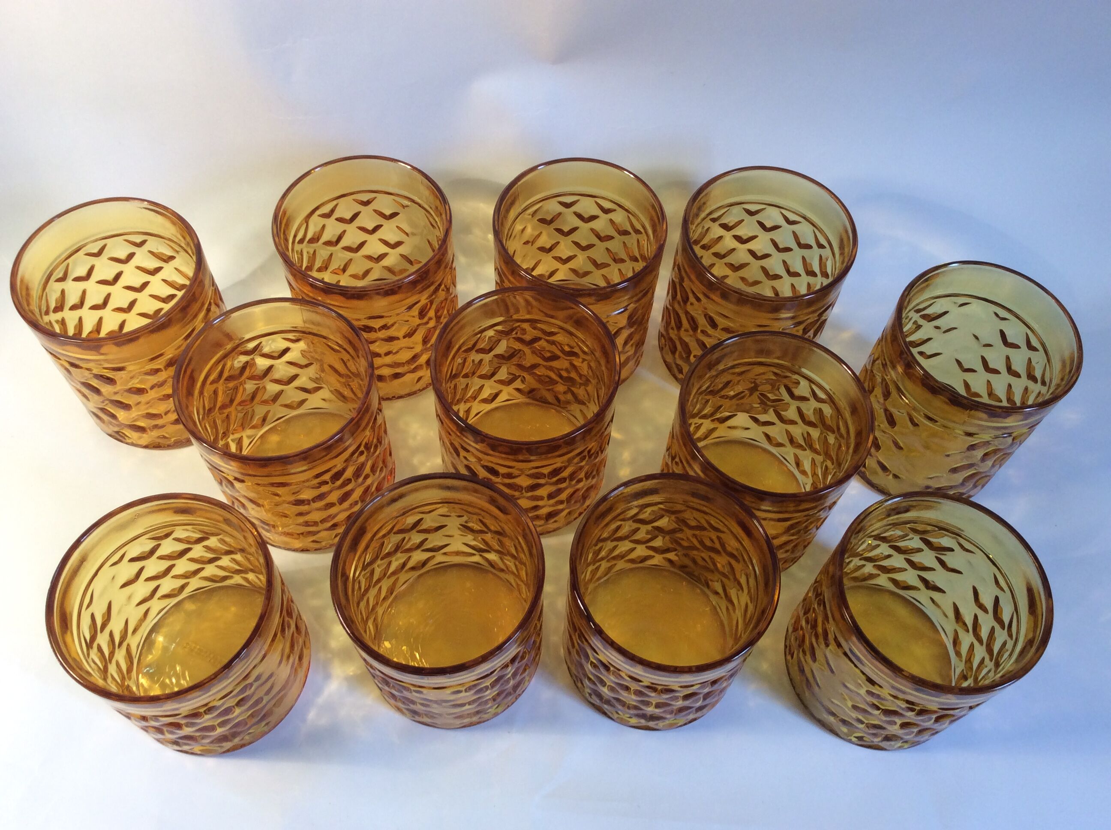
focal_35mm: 32
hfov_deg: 56.9
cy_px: 415
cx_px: 556
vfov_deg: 44.1
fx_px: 1026
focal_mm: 3.3
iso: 50
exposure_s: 1/50
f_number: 2.4
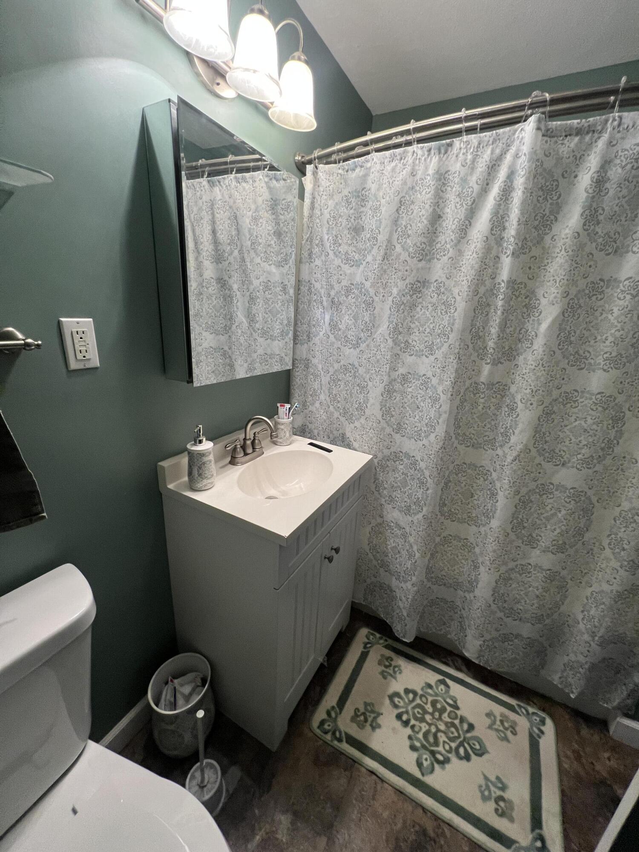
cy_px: 426
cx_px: 320
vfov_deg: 106.2
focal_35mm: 13
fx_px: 320
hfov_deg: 89.9
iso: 250
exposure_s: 1/60
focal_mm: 1.57
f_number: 1.8
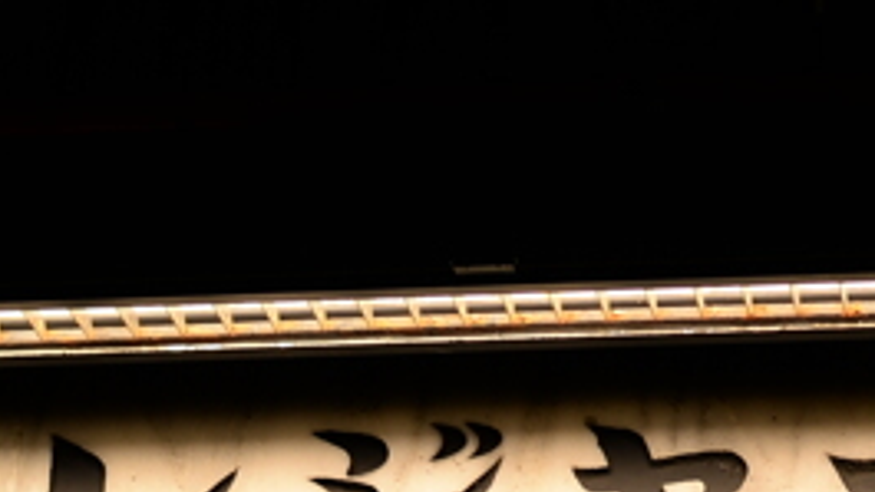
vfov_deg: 5.9
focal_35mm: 202
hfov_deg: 10.6
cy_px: 860
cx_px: 829
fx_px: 4686
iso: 200
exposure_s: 1/100
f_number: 2.8
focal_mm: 50
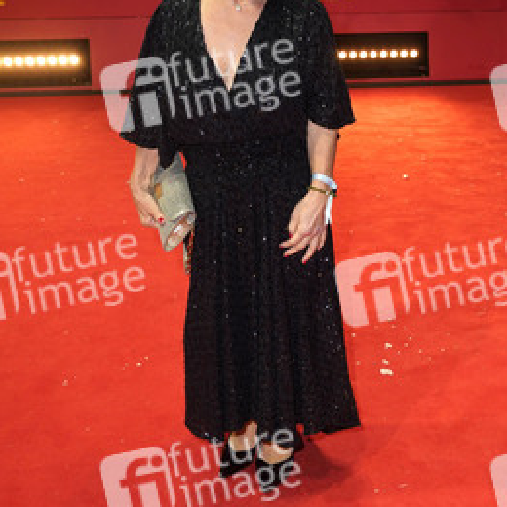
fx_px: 779
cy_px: 183
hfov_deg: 36.1
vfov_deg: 35.8
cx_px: 257
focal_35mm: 47
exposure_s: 1/160
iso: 800
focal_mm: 36
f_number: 5.6
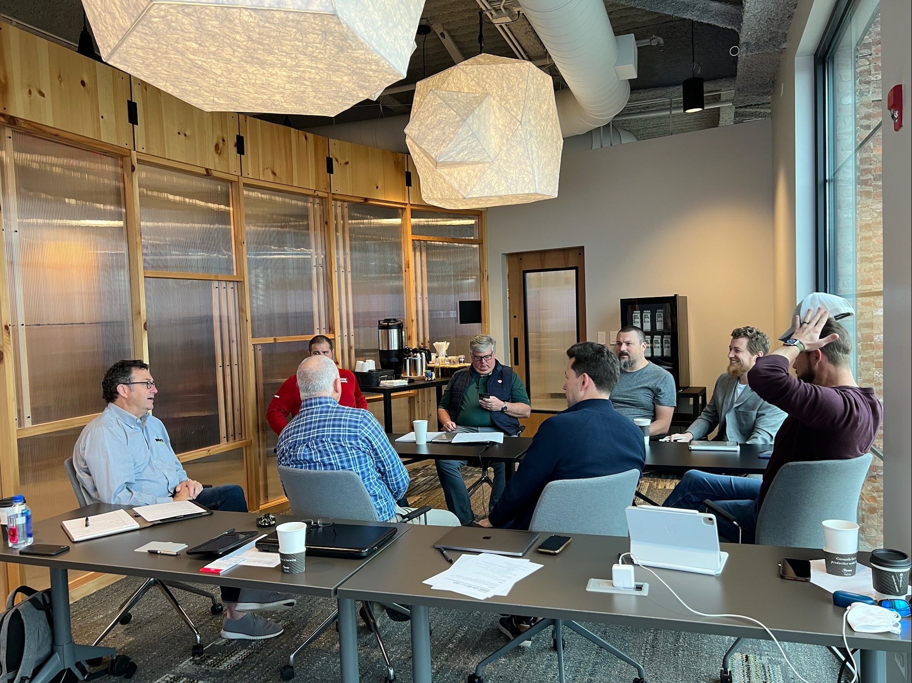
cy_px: 342
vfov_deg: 53.0
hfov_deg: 67.3
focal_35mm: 26
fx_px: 685
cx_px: 456
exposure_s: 1/60
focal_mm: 5.7
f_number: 1.5
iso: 80
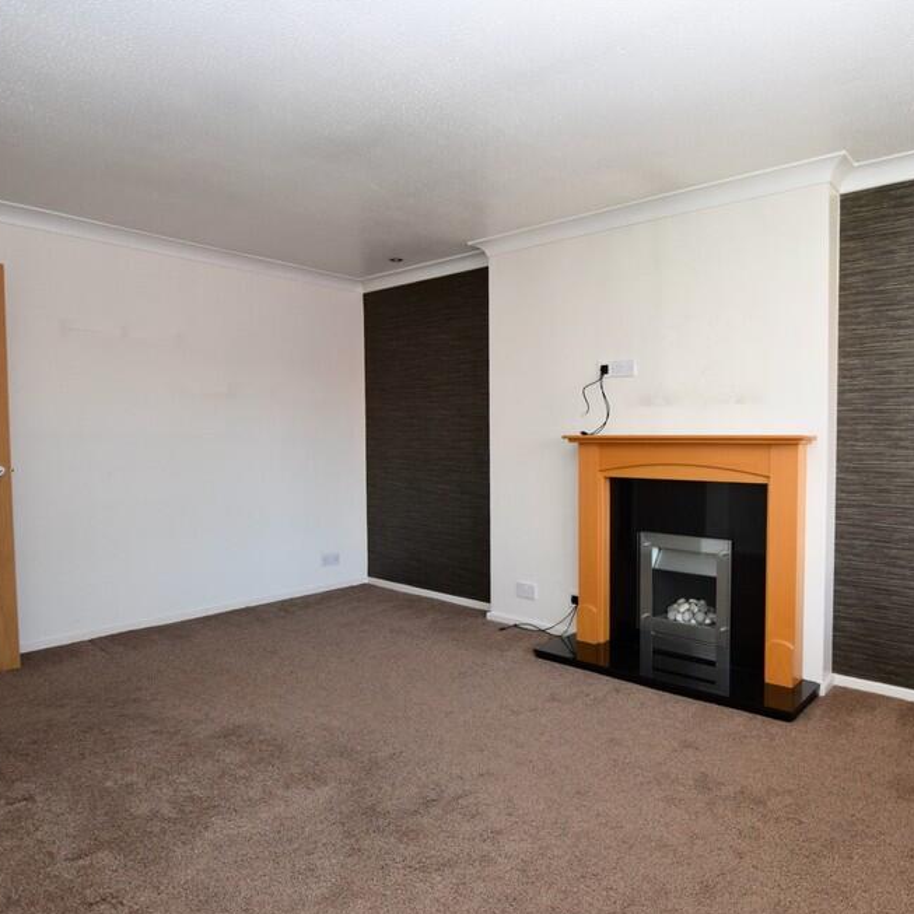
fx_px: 597
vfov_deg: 74.8
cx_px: 606
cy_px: 468
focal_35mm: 20
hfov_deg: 72.7
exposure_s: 1/100
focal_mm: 10
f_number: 5
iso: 800
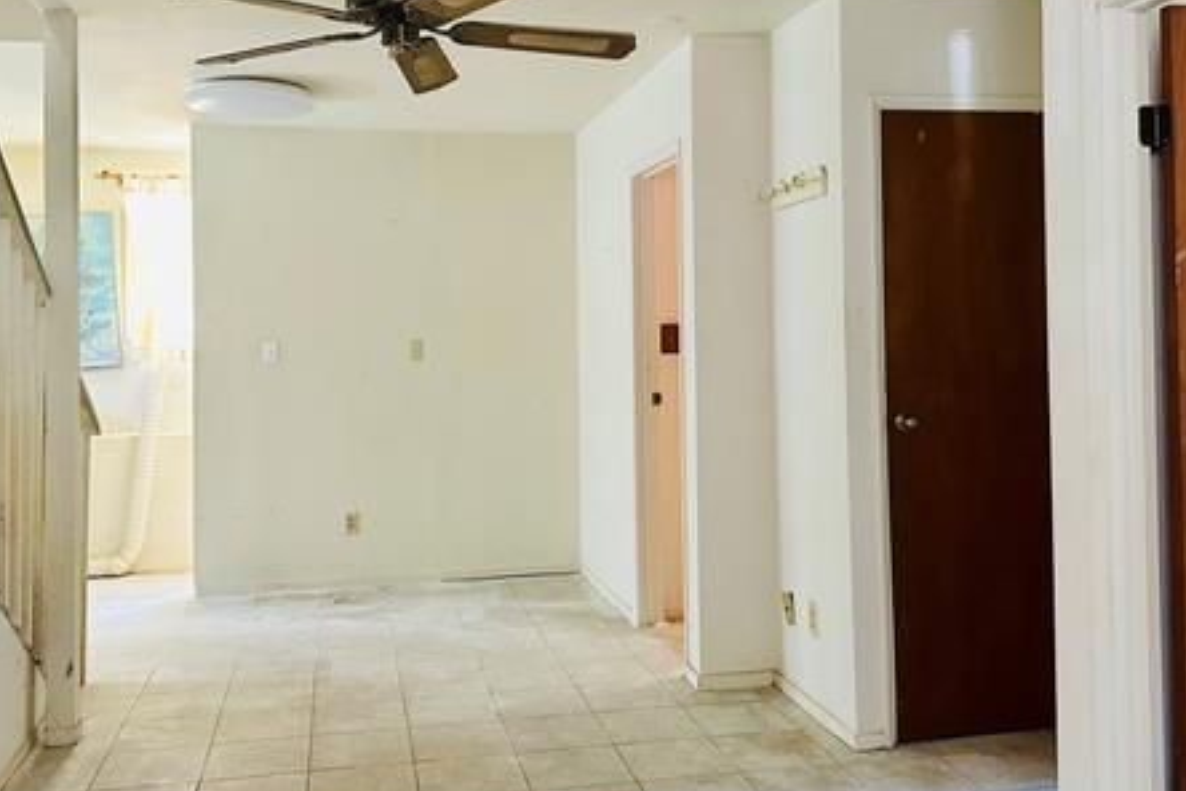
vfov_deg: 36.7
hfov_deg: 53.1
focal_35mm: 36
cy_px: 307
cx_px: 590
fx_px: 1186
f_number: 1.78
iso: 400
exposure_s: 1/60
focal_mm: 6.86
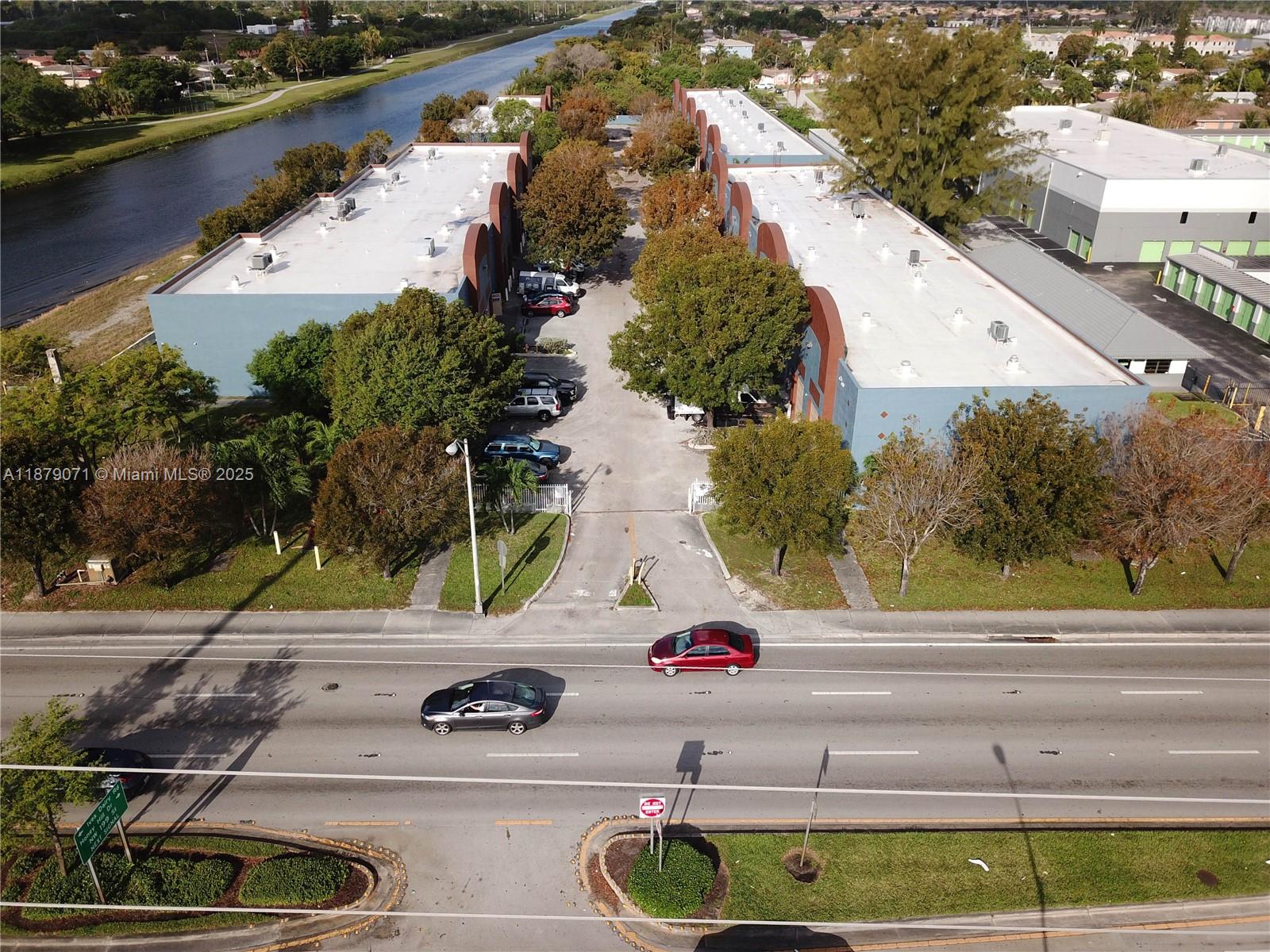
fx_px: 954
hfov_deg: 67.3
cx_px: 635
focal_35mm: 26
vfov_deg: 53.1
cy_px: 476
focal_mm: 4.73
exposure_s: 1/1323
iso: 100
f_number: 2.2
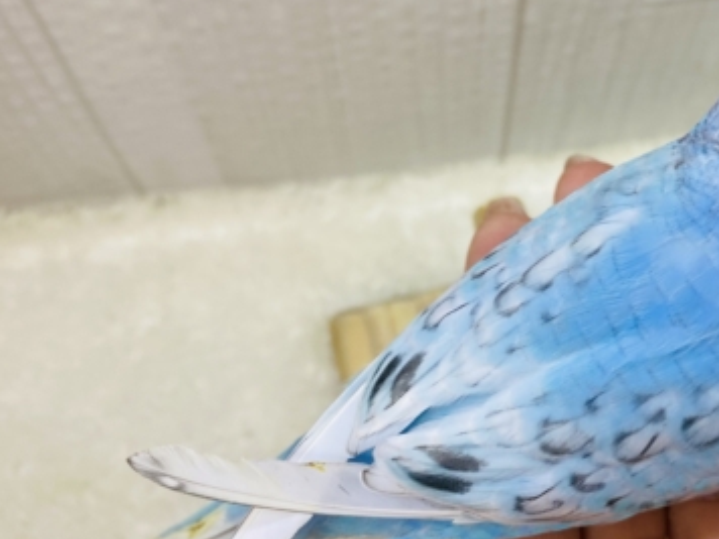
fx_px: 935
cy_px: 291
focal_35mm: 45
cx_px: 525
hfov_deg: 41.0
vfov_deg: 32.2
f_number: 1.8
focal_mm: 4.25
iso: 64
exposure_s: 1/100
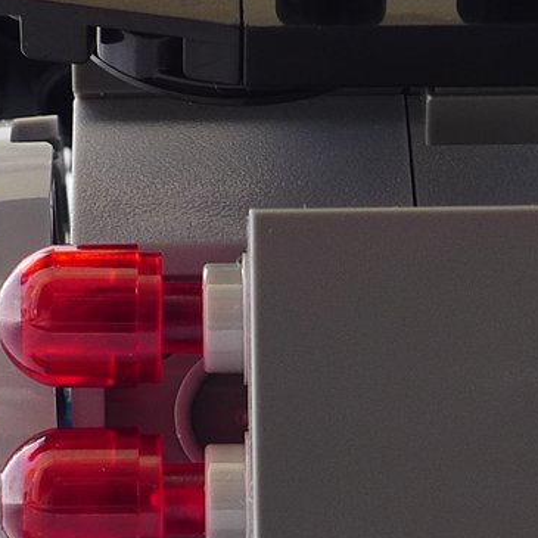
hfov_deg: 8.0
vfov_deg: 7.9
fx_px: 3868
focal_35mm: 220
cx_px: 217
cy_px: 410
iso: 80
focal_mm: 9.8
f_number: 4
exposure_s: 1/15
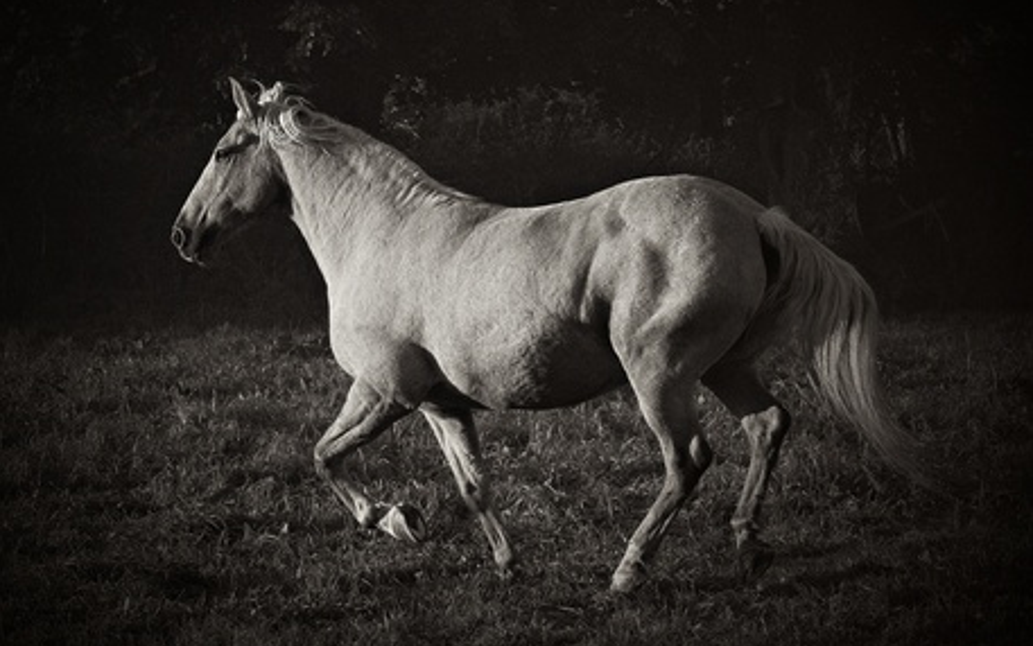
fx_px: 4450
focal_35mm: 158
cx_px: 515
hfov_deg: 13.2
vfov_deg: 8.3
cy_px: 335
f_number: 7.1
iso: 800
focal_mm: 56.39
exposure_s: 1/1250
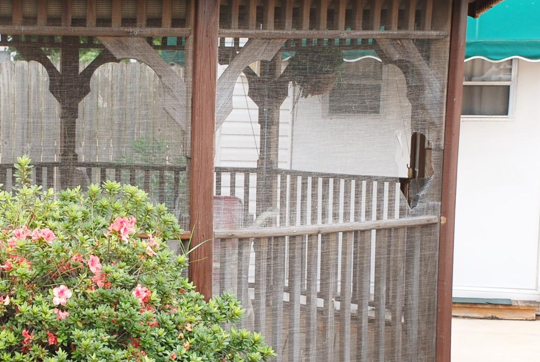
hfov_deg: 18.1
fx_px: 1682
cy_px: 249
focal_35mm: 112
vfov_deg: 12.2
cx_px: 97
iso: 200
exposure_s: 1/100
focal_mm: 44
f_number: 5
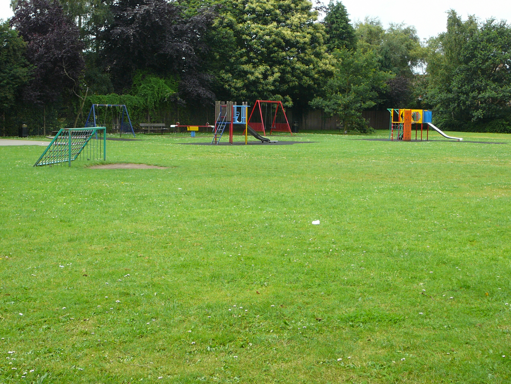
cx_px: 256
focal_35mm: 59
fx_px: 871
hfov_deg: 32.7
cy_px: 192
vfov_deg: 24.8
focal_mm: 8.7
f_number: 3.5
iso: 80
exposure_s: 1/320
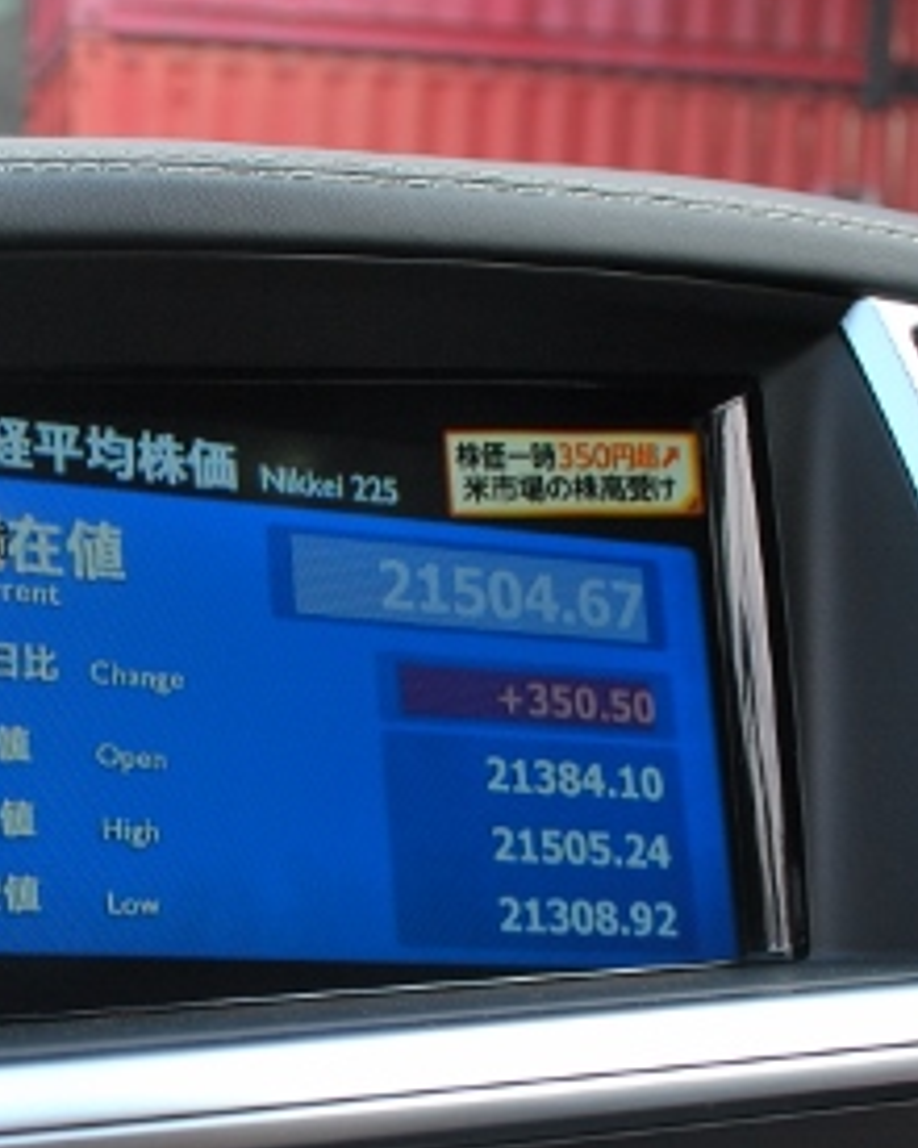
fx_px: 2004
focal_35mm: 59
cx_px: 330
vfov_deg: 31.7
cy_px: 760
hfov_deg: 25.7
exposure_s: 1/125
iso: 180
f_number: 5.6
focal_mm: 18
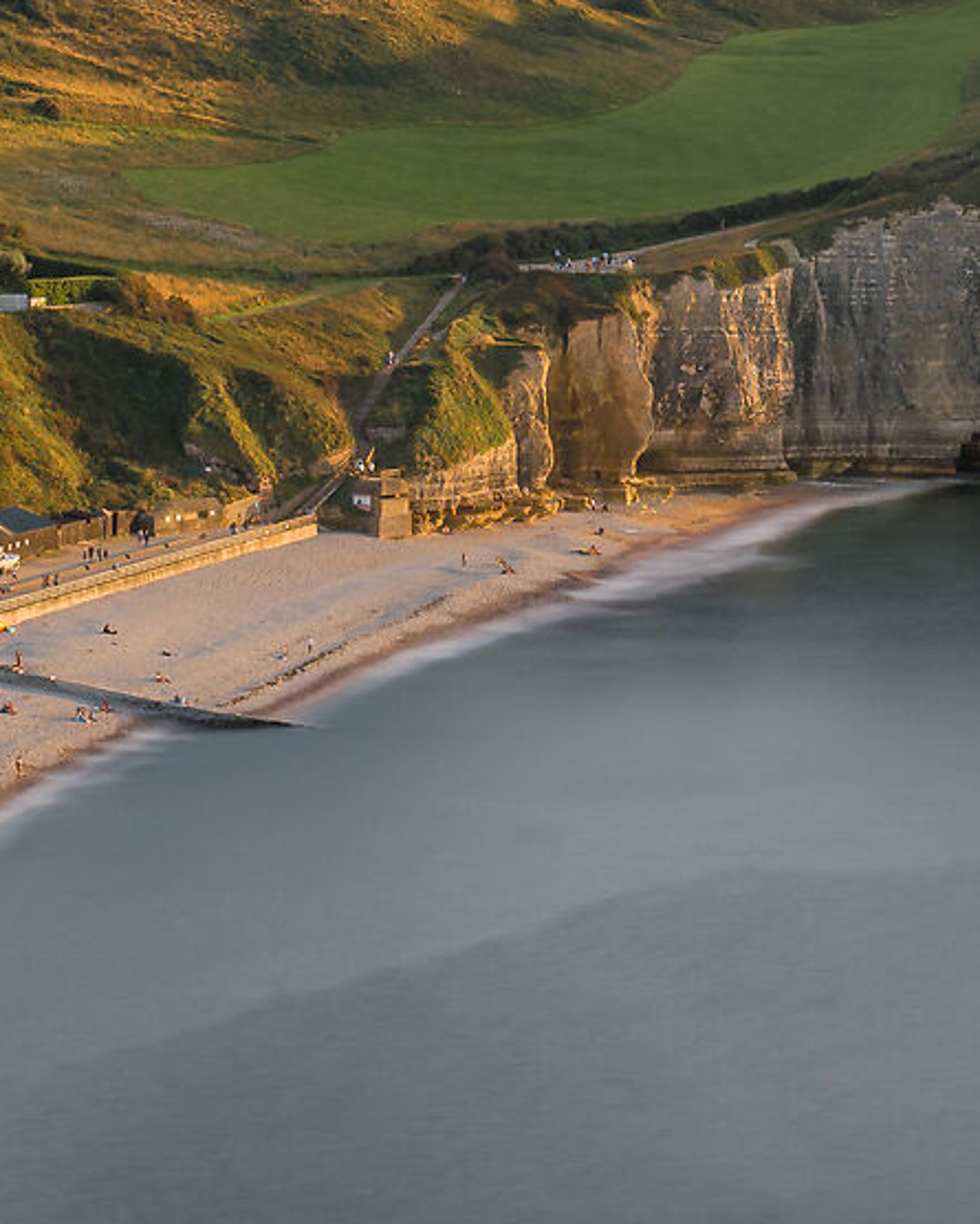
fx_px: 5872
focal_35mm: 162
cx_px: 1132
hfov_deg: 9.4
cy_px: 219
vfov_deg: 11.9
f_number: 4
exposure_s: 30
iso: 100
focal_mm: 40
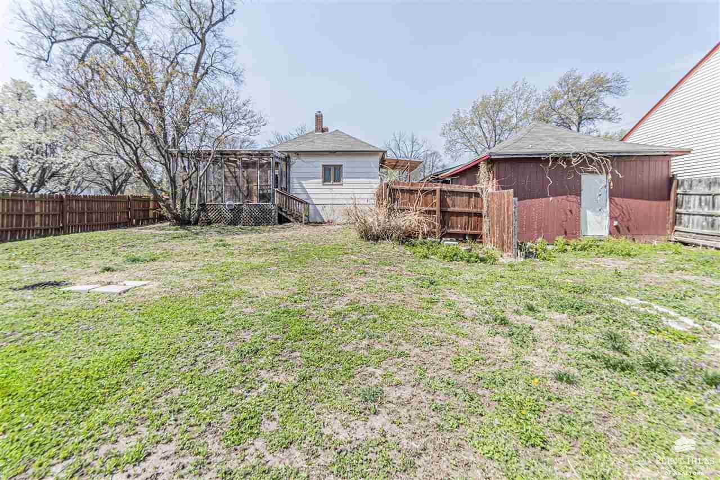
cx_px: 360
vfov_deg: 77.3
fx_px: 300
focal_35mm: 15
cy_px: 240
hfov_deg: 100.4
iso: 100
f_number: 8
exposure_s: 1/250
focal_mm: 10
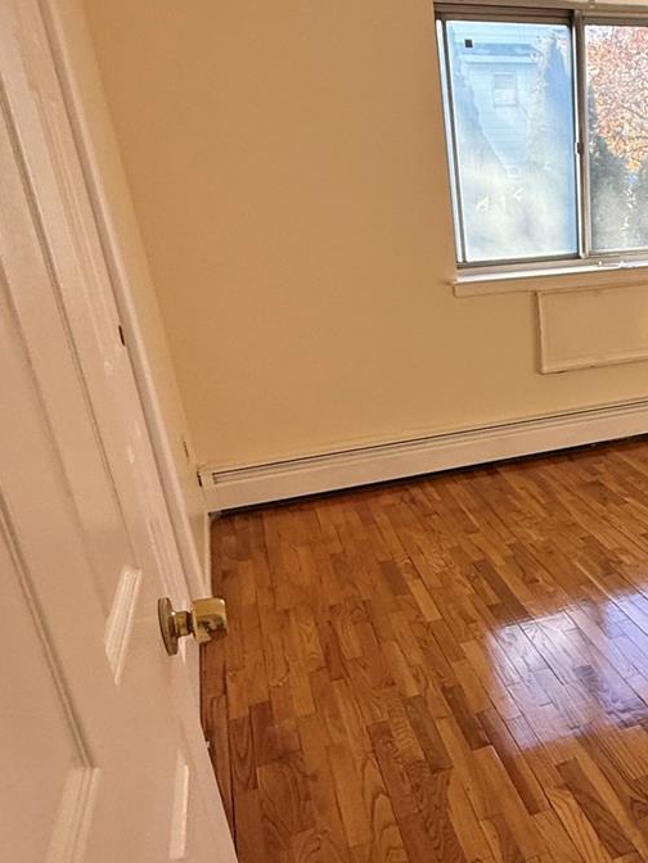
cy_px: 512
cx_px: 577
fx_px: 799
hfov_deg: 40.9
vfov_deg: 56.4
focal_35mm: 32
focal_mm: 2.22
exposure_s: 1/99
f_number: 2.2
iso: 125
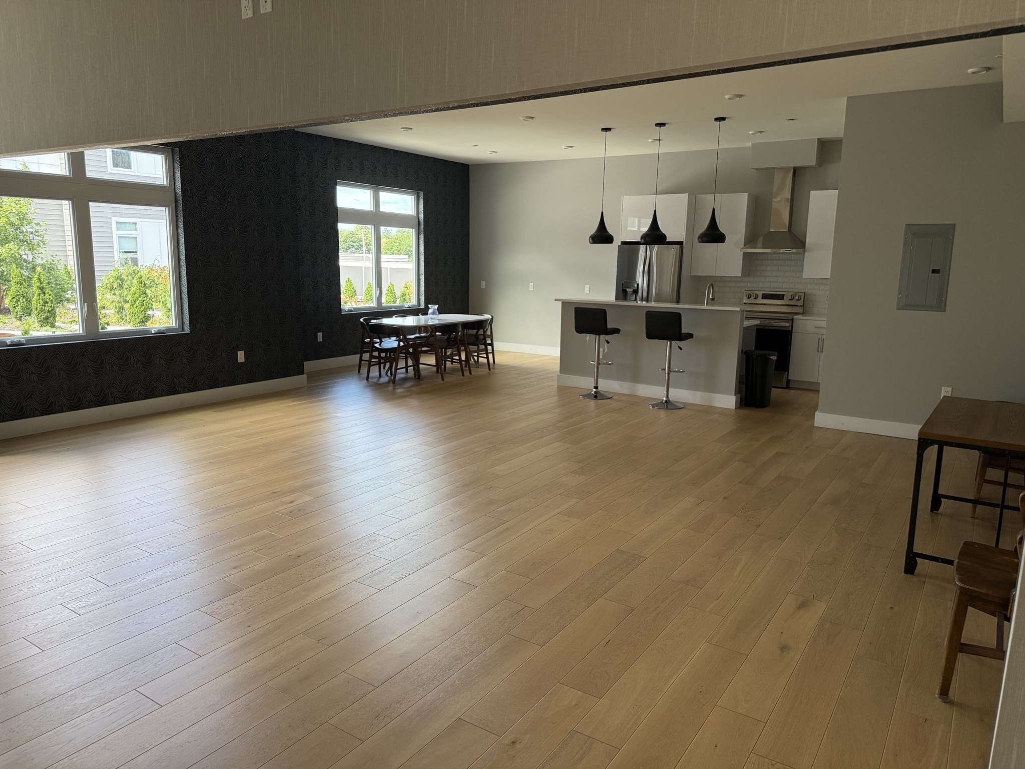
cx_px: 512
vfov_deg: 56.8
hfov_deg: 71.6
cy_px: 384
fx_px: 711
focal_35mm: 24
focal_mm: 6.76
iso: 200
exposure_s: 1/228
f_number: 1.78
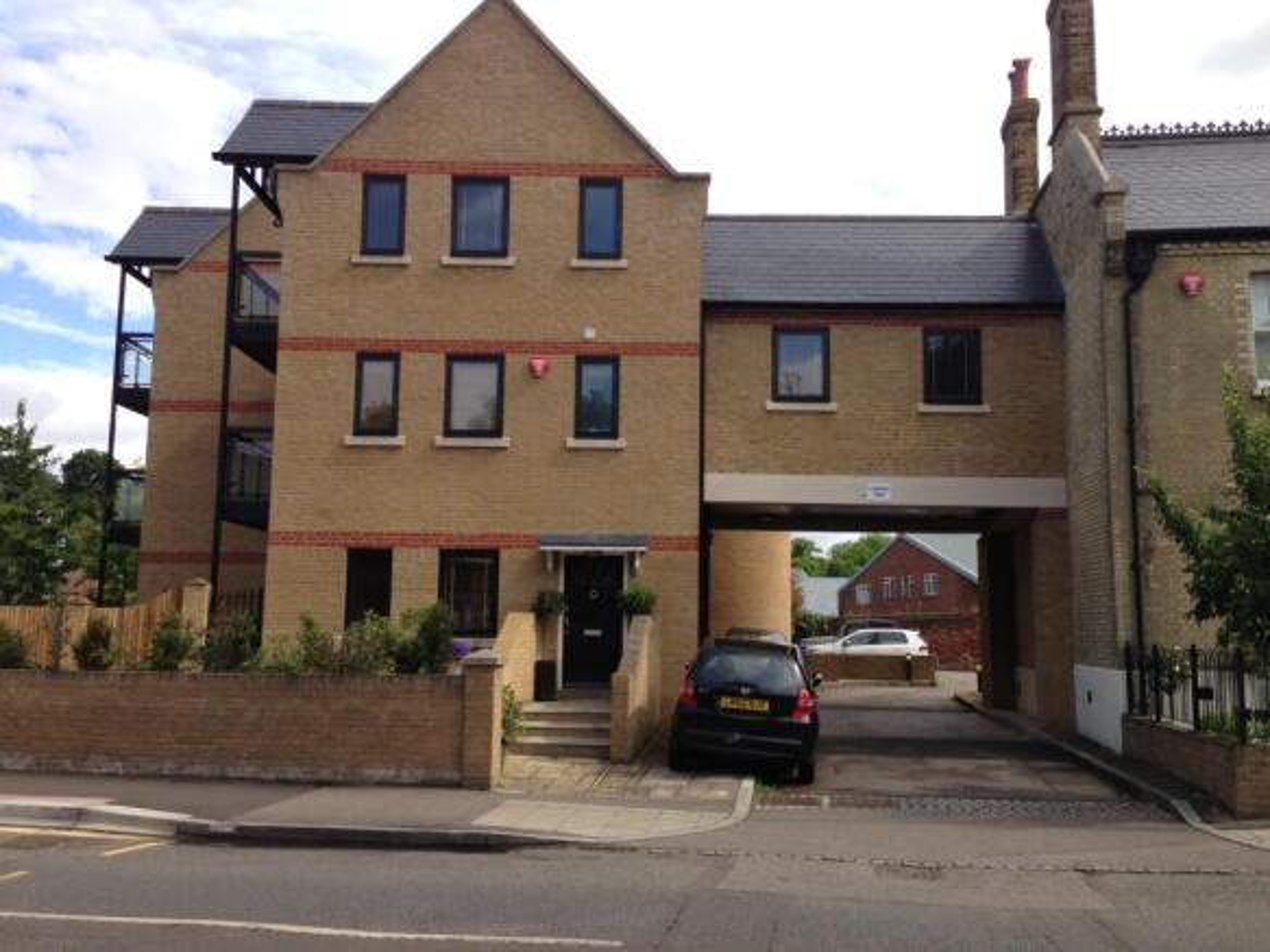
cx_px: 635
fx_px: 1210
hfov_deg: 55.4
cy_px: 476
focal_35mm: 33
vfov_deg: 42.9
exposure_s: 1/809
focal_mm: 4.13
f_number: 2.4
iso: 50
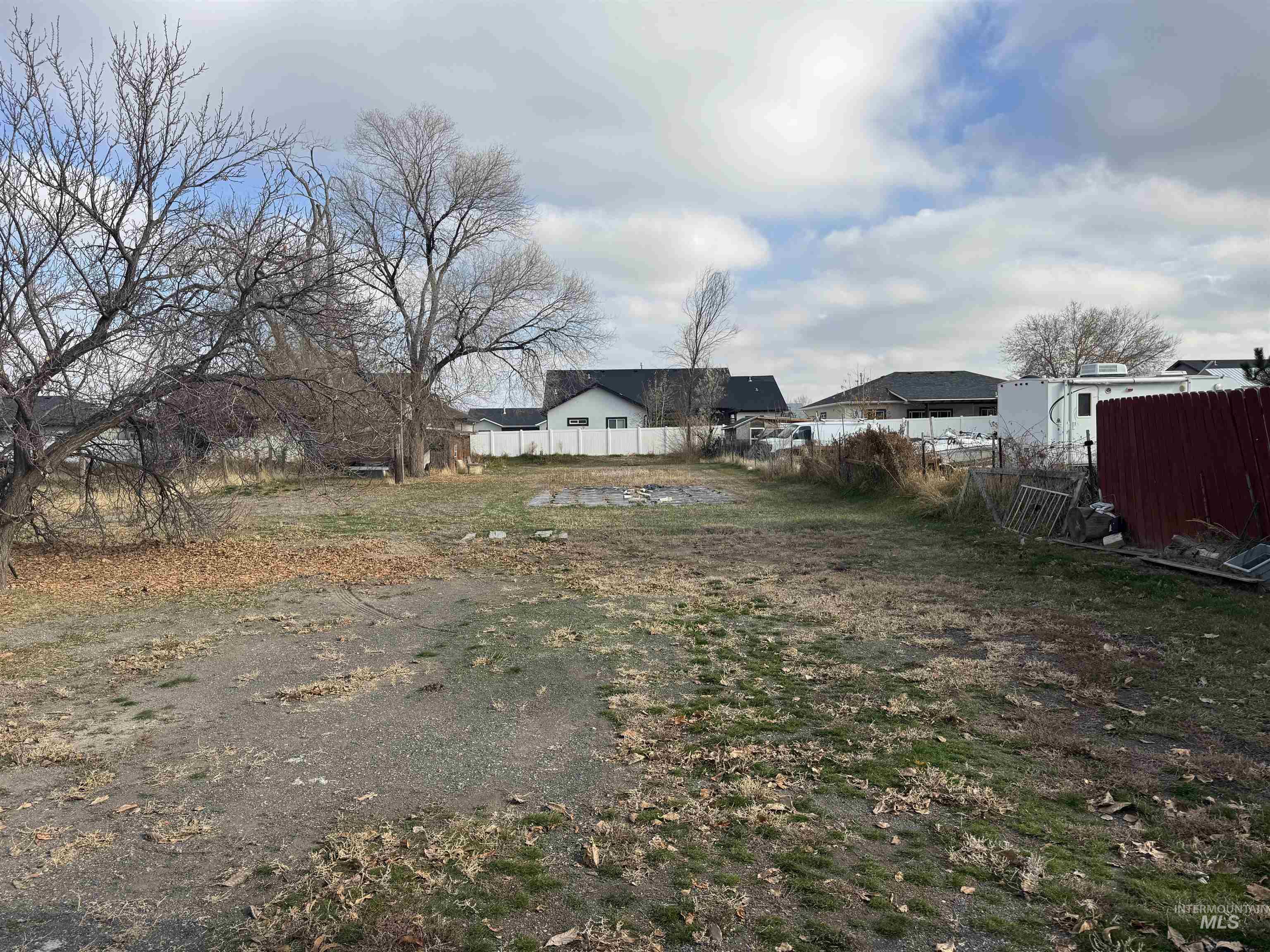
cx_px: 635
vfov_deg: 56.8
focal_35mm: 24
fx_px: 881
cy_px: 476
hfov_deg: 71.6
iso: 80
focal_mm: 6.76
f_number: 1.78
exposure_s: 1/3802
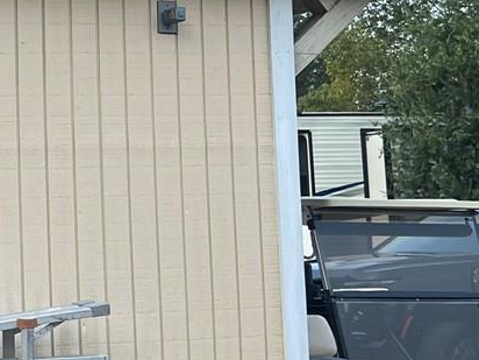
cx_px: -237
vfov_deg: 14.6
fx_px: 1398
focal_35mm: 101
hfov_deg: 17.5
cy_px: 96
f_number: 1.5
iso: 50
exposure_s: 1/924
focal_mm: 5.7
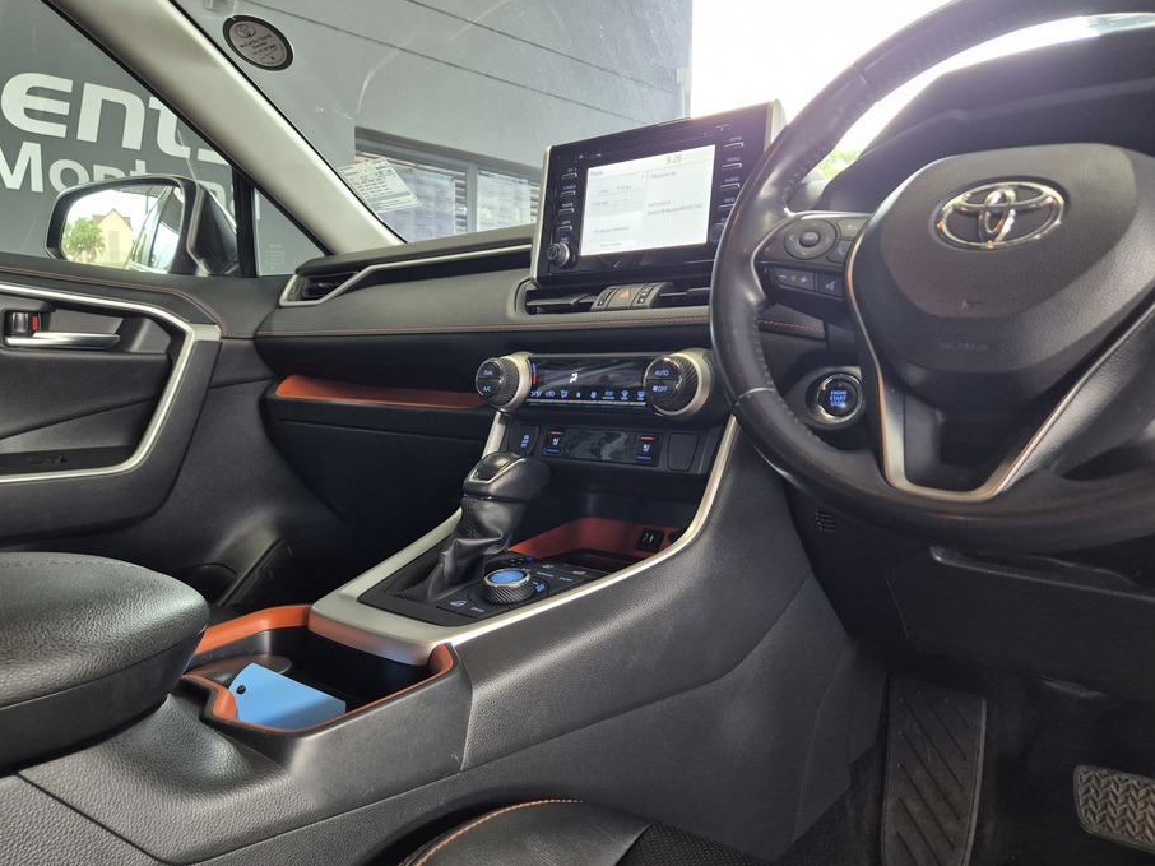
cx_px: 560
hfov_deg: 67.3
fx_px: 867
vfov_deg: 53.0
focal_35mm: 26
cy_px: 435
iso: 640
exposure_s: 1/100
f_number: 1.8
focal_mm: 5.4
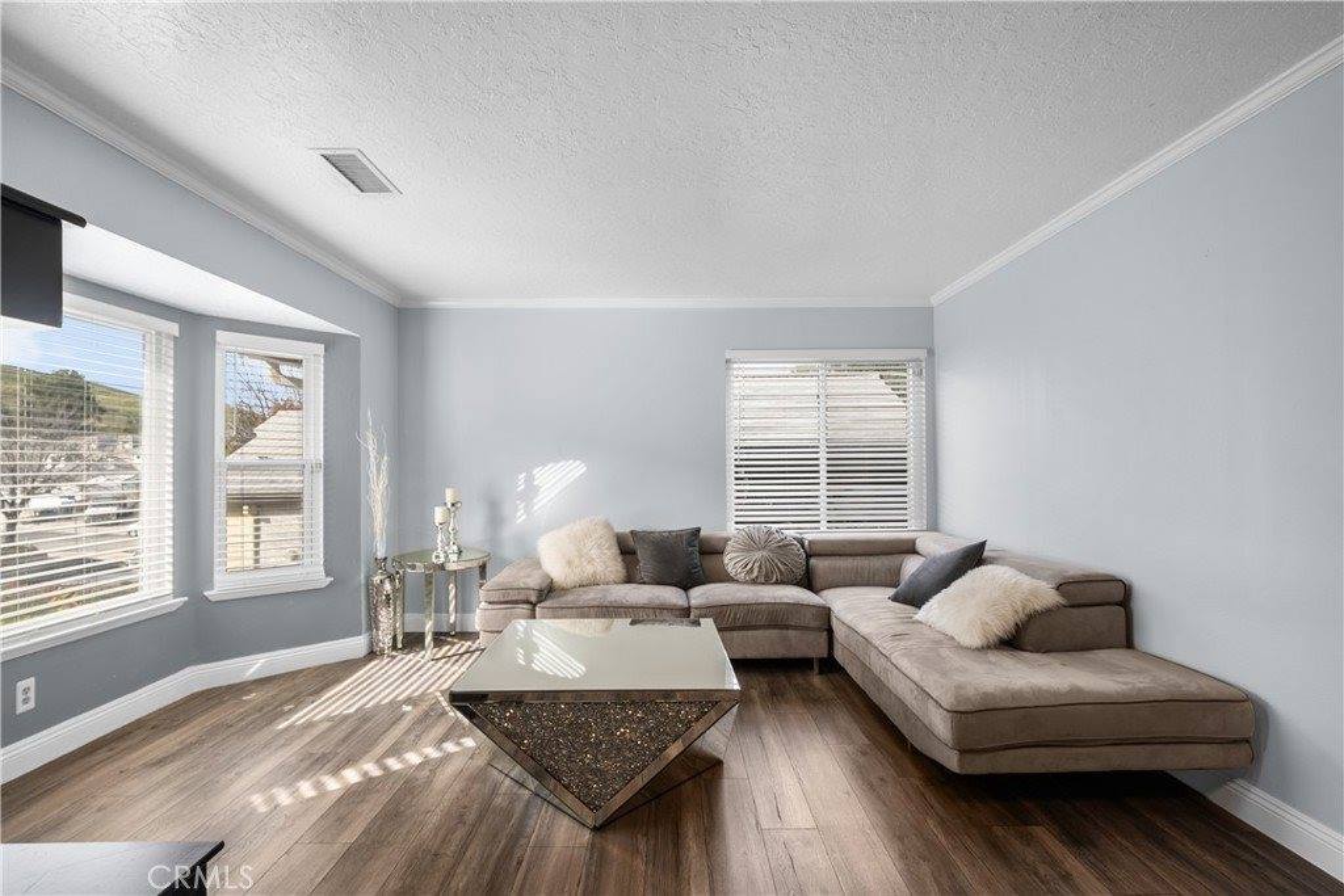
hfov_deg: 96.7
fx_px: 597
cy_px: 448
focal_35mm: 16
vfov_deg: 73.8
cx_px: 672
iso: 200
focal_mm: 16
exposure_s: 1/5
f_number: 9
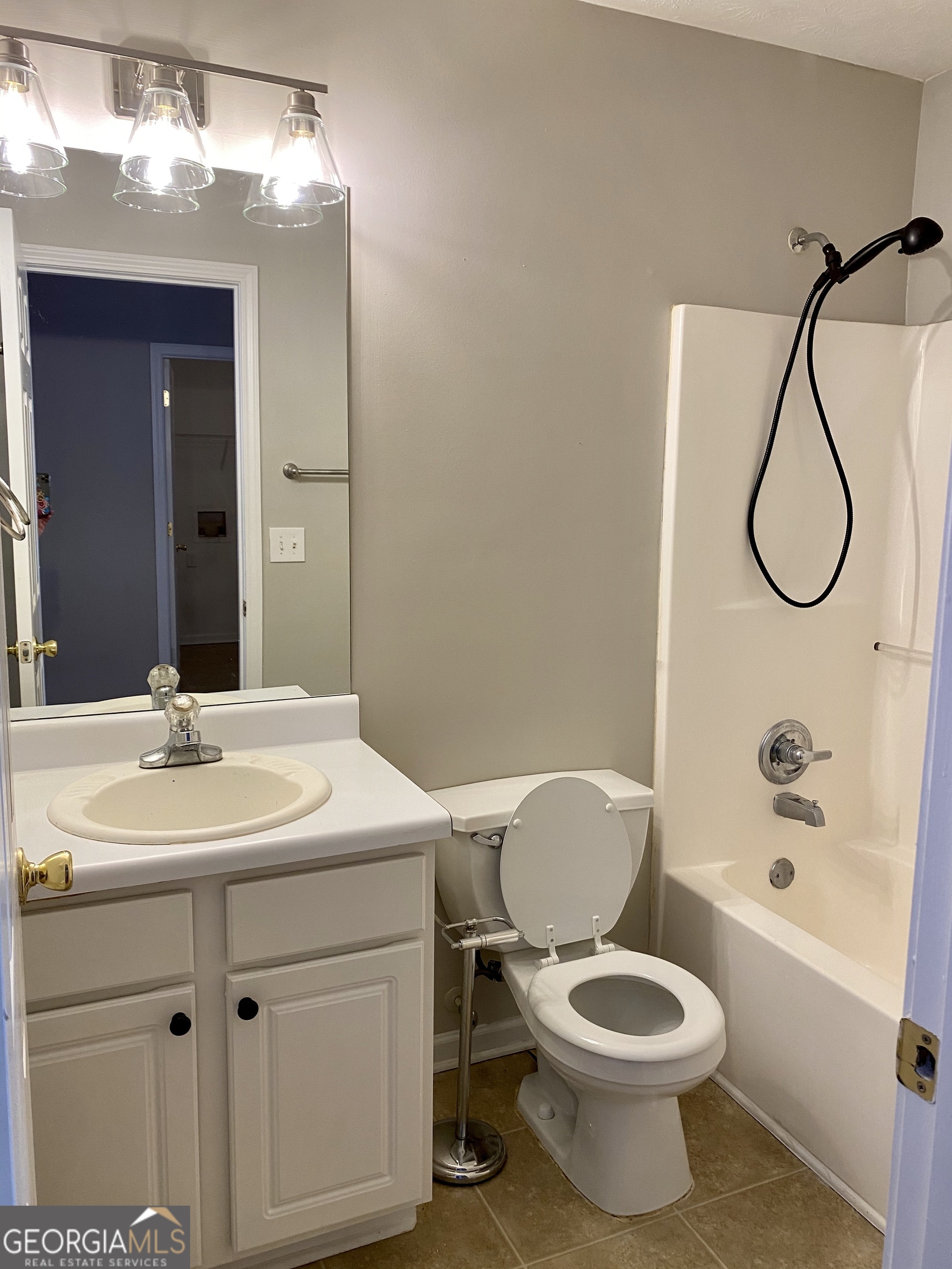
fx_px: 953
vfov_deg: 67.3
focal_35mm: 26
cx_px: 476
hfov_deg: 53.1
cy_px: 634
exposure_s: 1/60
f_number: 1.8
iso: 100
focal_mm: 4.25
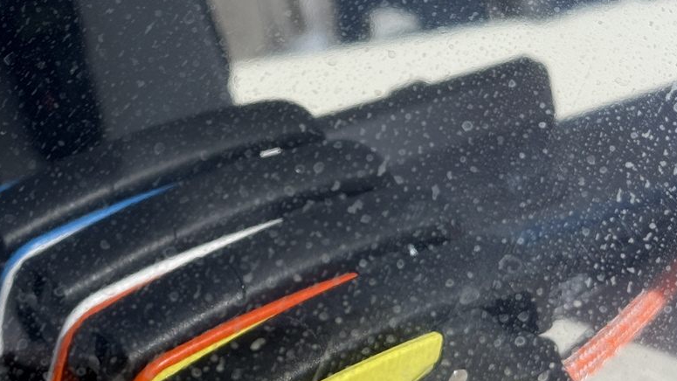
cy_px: 372
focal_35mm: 81
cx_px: 334
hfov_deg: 26.2
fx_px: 1454
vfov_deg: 14.7
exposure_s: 1/11364
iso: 64
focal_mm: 6.76
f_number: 1.78
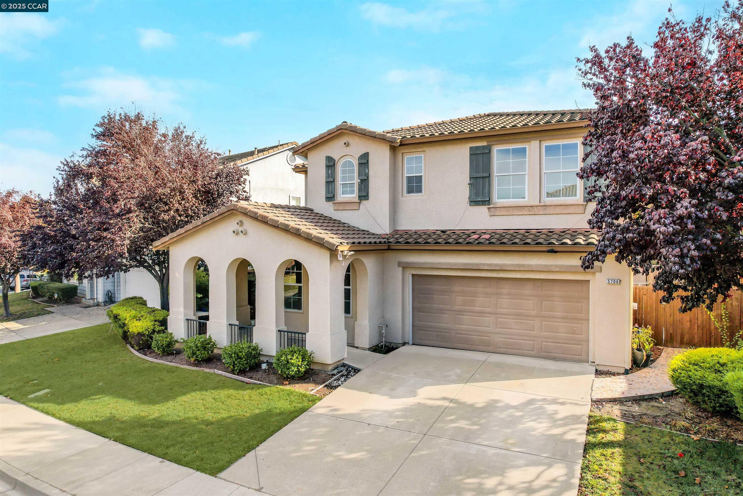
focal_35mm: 22
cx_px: 372
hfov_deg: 78.6
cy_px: 248
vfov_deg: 57.2
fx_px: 454
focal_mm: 8.38
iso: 100
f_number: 2.8
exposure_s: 1/1500
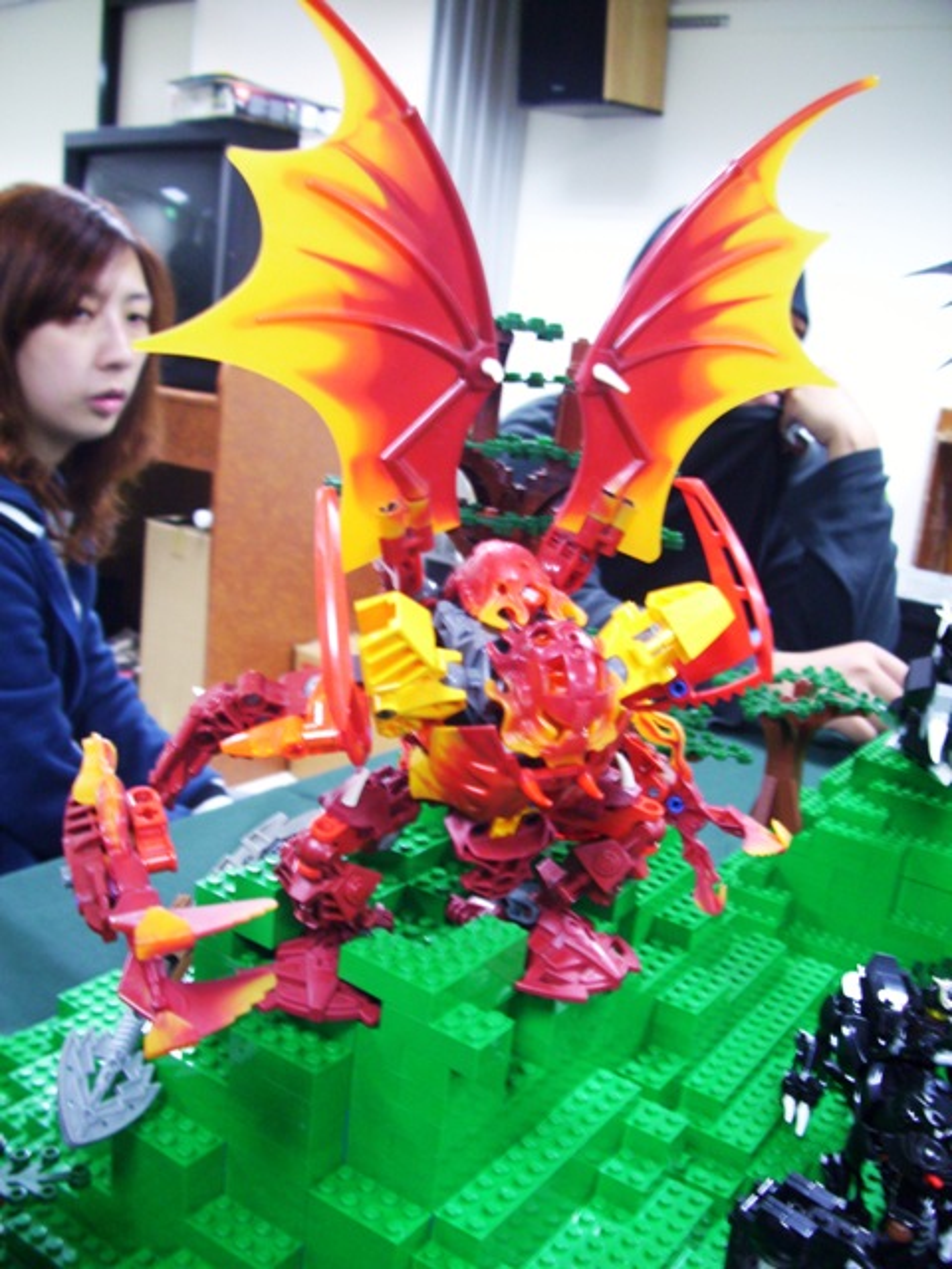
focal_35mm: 32
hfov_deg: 44.2
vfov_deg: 56.8
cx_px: 476
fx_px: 1173
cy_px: 634
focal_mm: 5.7
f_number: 2.9
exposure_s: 1/8
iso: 160
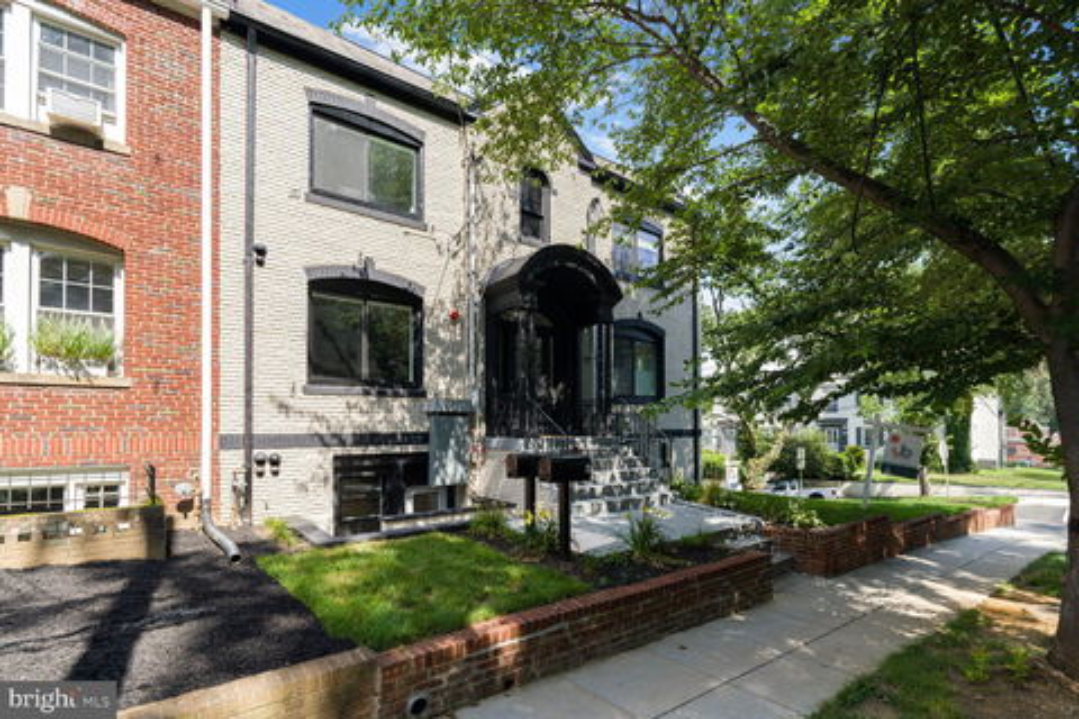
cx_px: 540
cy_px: 360
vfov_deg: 70.4
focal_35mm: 17
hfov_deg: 93.3
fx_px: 509
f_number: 8
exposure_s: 1/160
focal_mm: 17
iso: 200
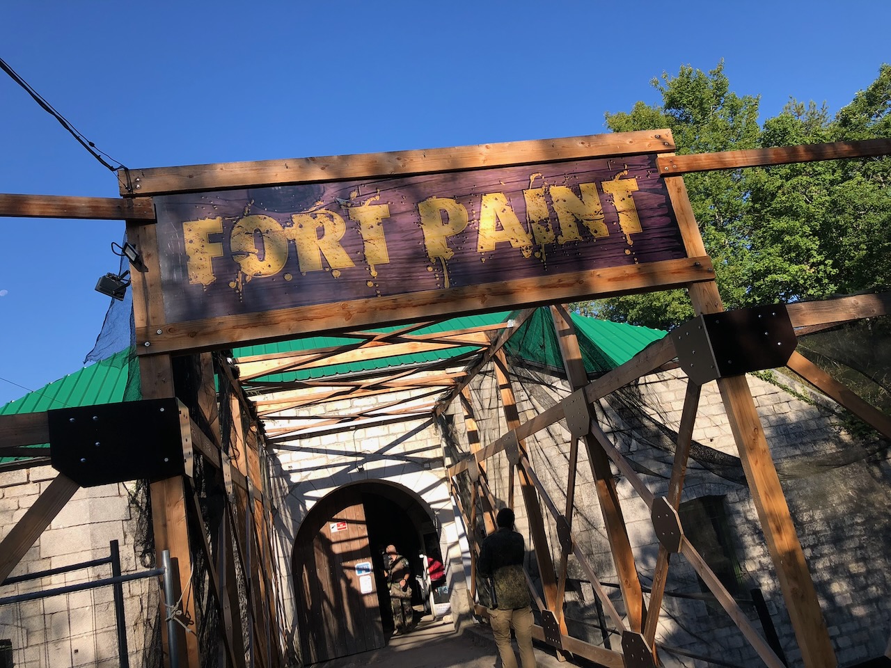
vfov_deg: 49.7
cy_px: 334
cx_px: 446
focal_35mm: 28
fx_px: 721
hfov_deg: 63.4
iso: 20
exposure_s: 1/1066
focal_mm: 3.99
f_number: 1.8
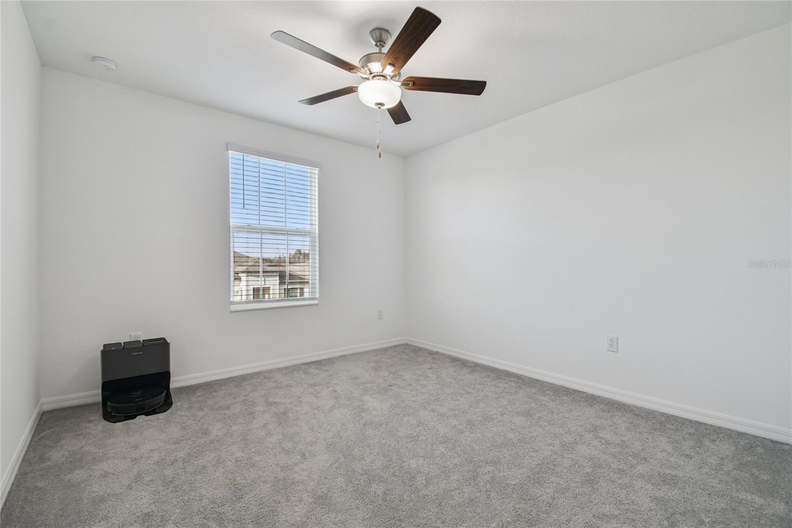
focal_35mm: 15
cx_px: 396
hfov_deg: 100.4
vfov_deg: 77.3
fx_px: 330
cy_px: 264
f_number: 7.1
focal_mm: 10
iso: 100
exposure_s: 1/25
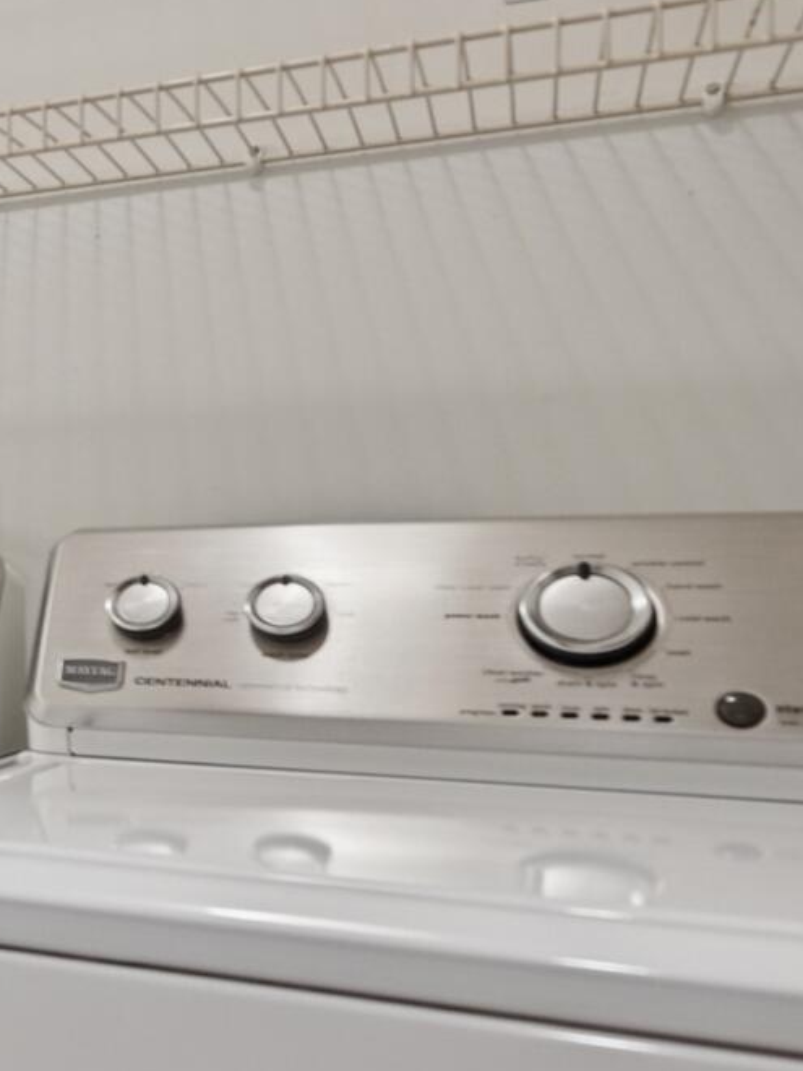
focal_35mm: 51
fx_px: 1577
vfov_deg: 37.4
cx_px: -672
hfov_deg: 20.0
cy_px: 615
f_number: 4
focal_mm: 14
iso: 400
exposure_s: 1/60
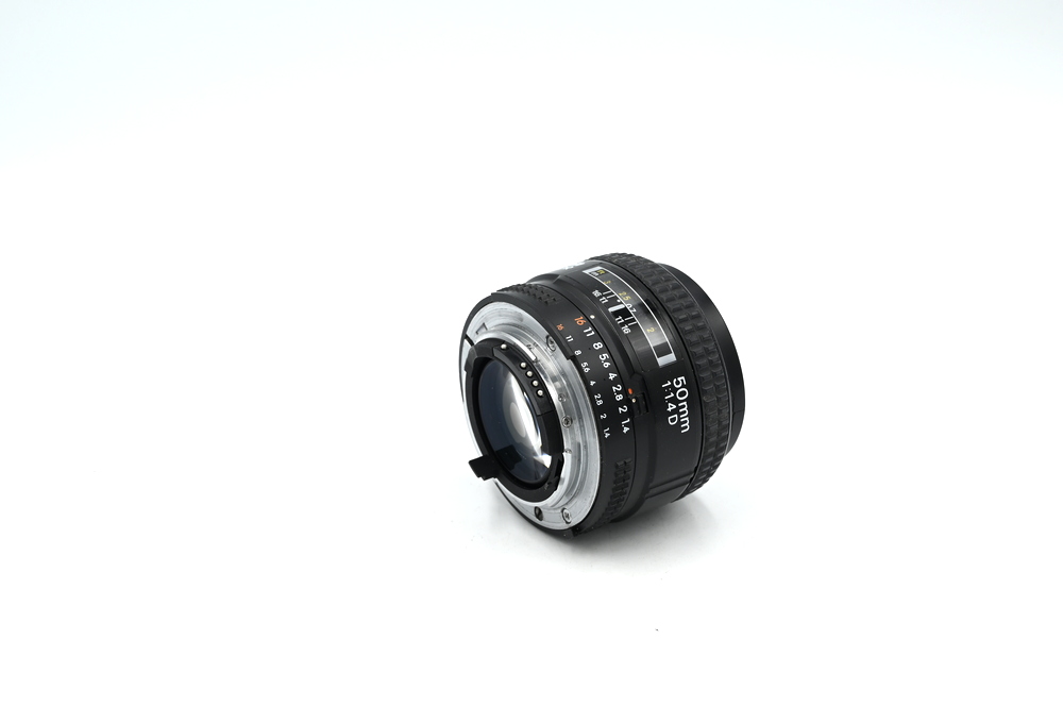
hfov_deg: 28.9
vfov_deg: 19.4
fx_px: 2065
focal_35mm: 70
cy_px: 354
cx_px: 532
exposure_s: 1/50
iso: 200
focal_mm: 70
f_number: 14
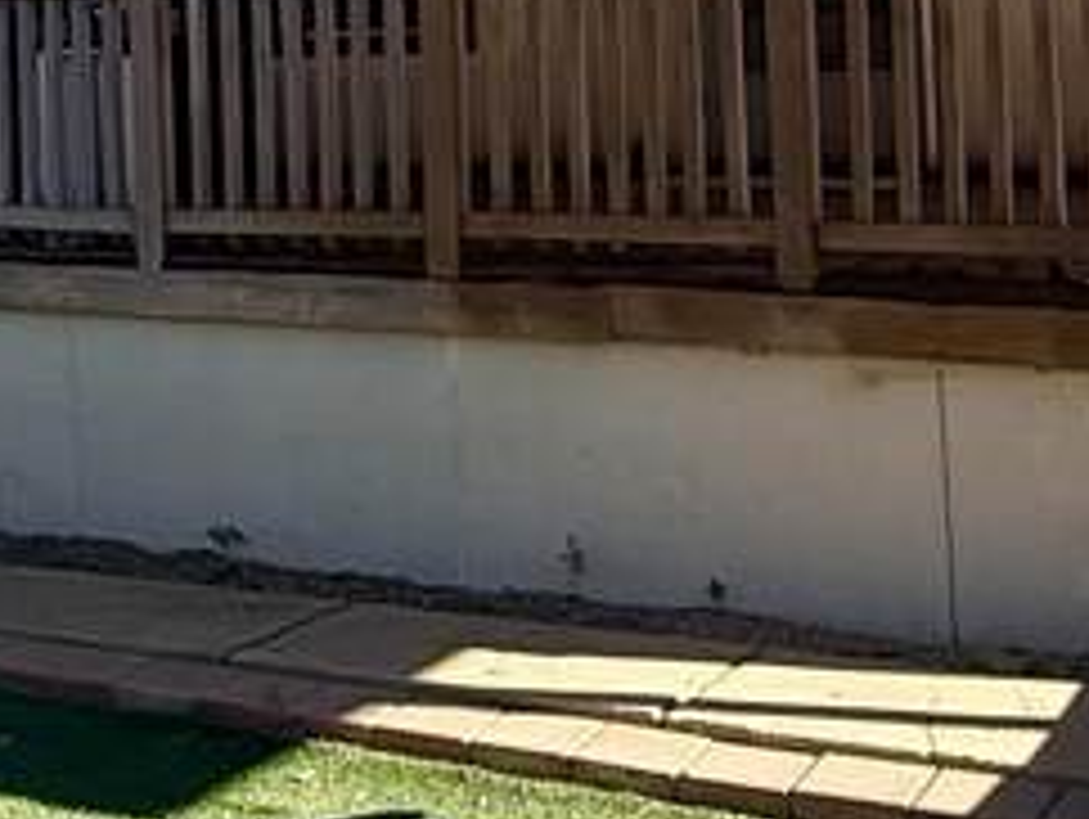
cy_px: -63
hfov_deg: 25.2
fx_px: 2330
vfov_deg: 19.2
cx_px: 27
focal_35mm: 74
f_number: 2.2
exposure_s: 1/1068
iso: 50
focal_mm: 2.22
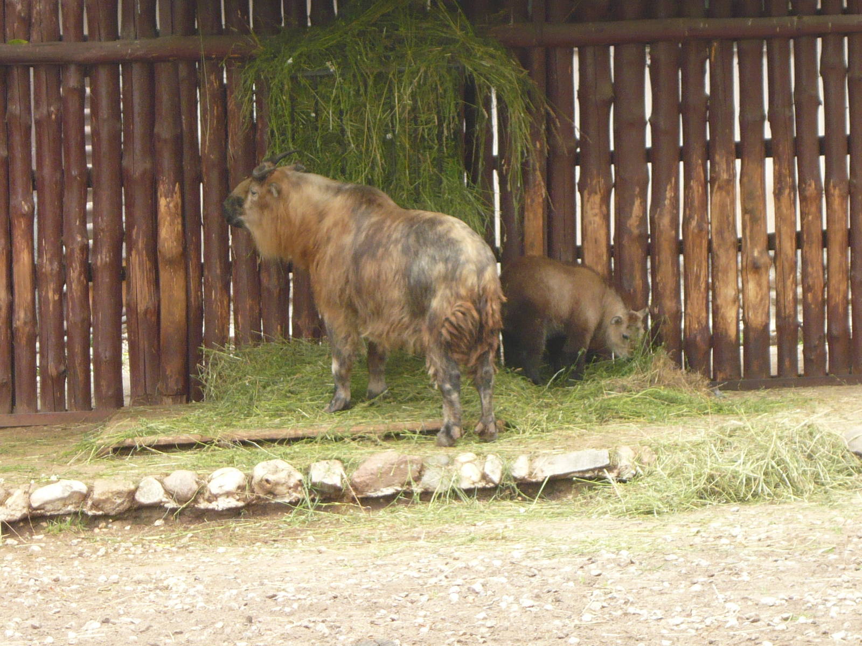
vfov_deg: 9.3
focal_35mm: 160
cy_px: 323
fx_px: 3984
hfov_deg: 12.3
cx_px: 431
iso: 160
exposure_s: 1/60
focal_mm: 16.5
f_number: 5.1
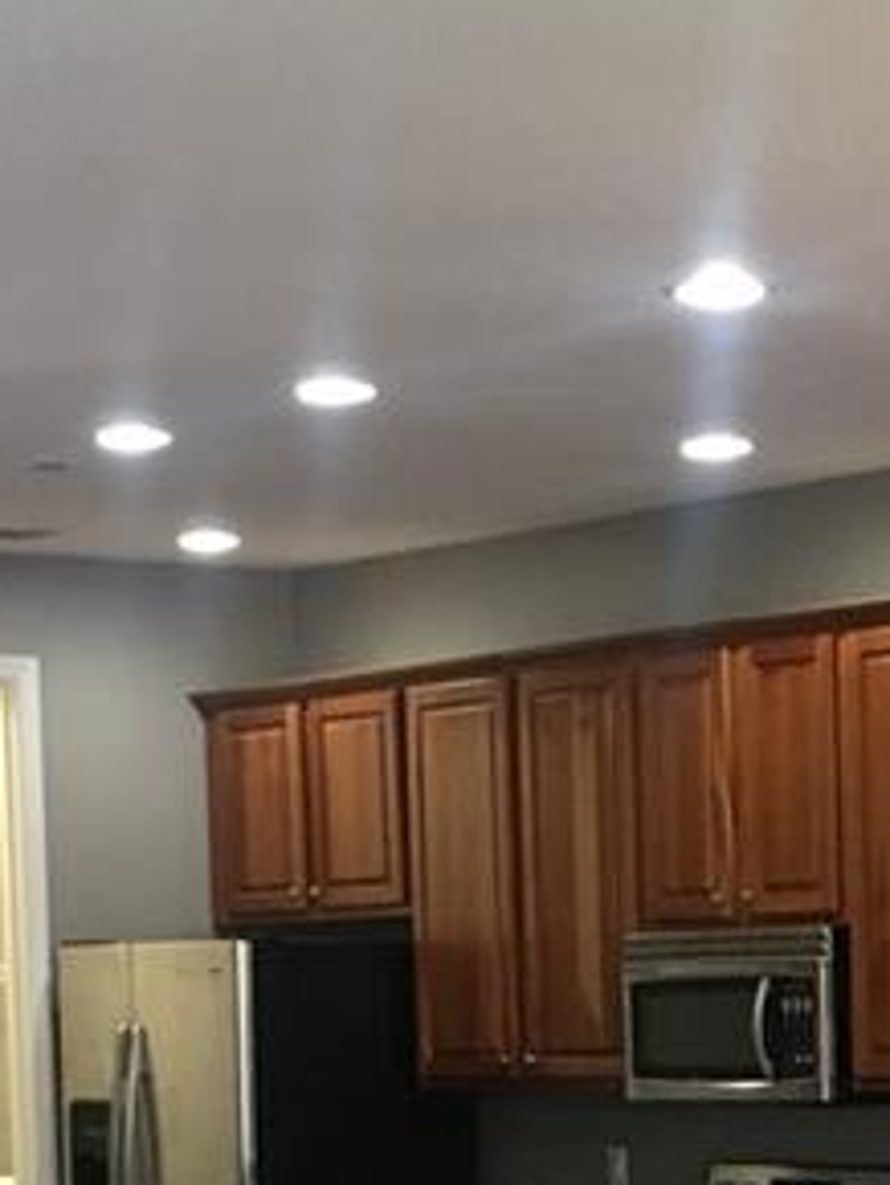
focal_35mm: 120
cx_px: 608
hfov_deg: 12.3
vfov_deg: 15.7
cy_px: 1496
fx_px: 4108
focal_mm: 4.15
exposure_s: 1/30
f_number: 2.2
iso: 100
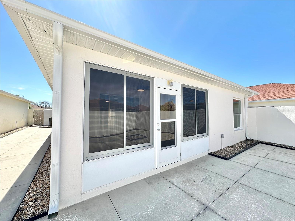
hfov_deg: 102.1
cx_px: 148
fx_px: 119
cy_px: 110
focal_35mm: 14
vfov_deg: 85.7
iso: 50
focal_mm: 2.22
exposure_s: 1/1261
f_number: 2.2
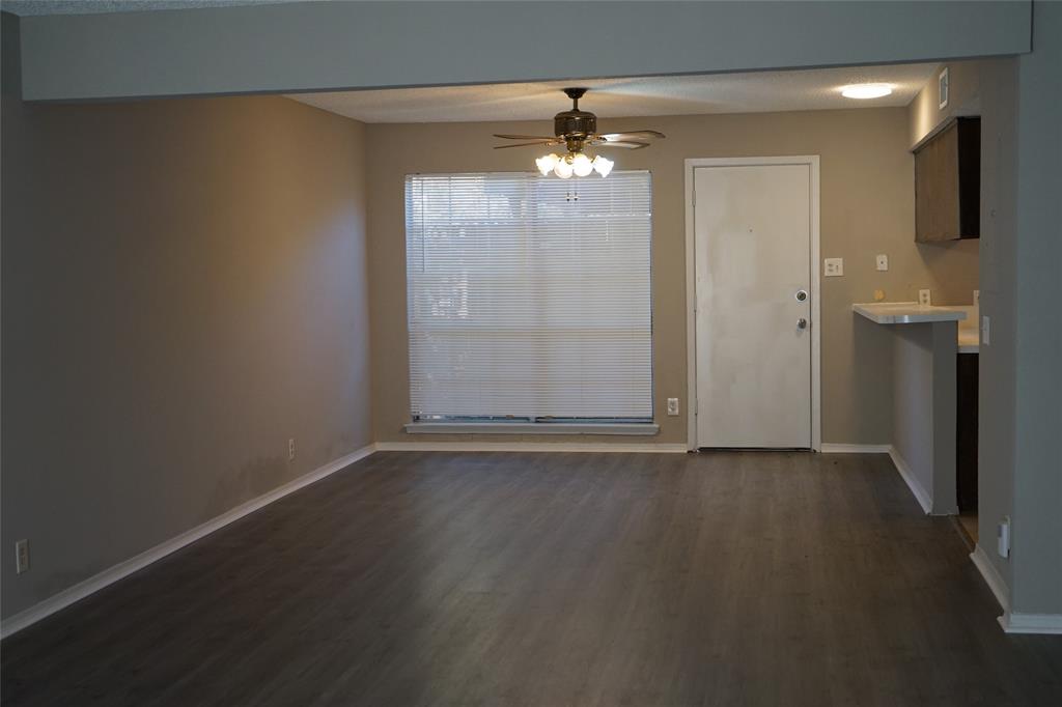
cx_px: 531
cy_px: 354
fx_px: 1356
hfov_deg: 42.8
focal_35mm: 46
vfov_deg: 29.2
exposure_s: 1/160
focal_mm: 46
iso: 1250
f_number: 4.5
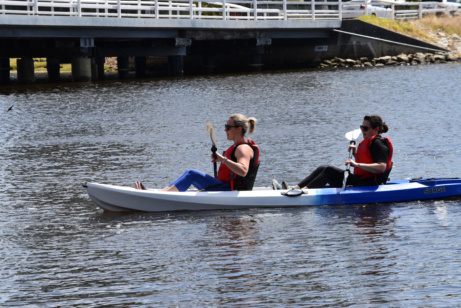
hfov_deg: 11.4
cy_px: 154
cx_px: 230
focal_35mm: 180
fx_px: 2307
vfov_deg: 7.6
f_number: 10
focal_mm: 120
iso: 200
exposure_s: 1/400
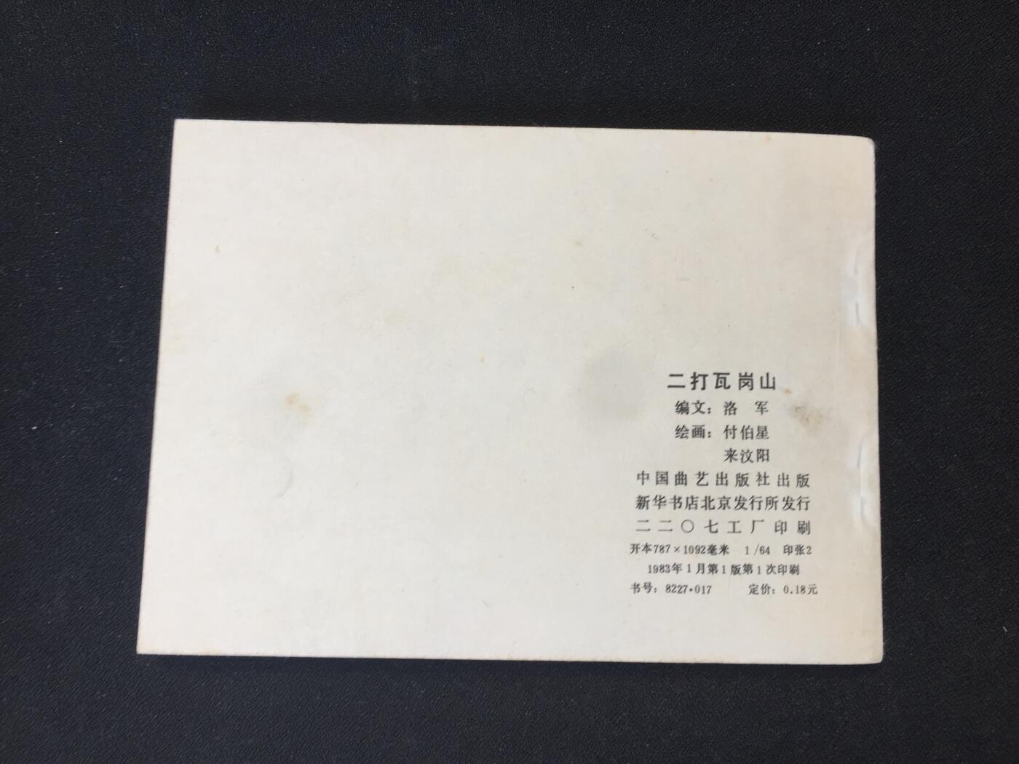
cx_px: 510
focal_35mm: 29
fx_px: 854
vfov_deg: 48.2
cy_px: 382
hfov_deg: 61.7
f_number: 2.2
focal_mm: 4.15
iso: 32
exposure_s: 1/50
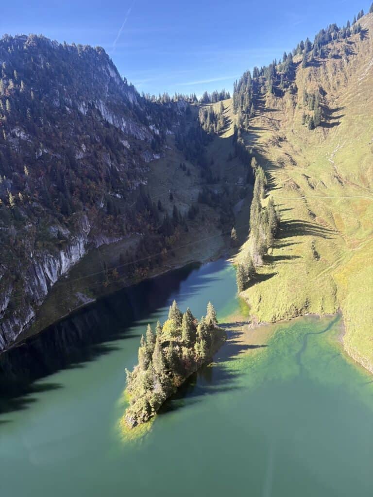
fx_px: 374
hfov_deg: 53.1
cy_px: 248
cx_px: 186
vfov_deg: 67.3
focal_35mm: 26
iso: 64
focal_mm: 5.96
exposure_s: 1/441
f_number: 1.6
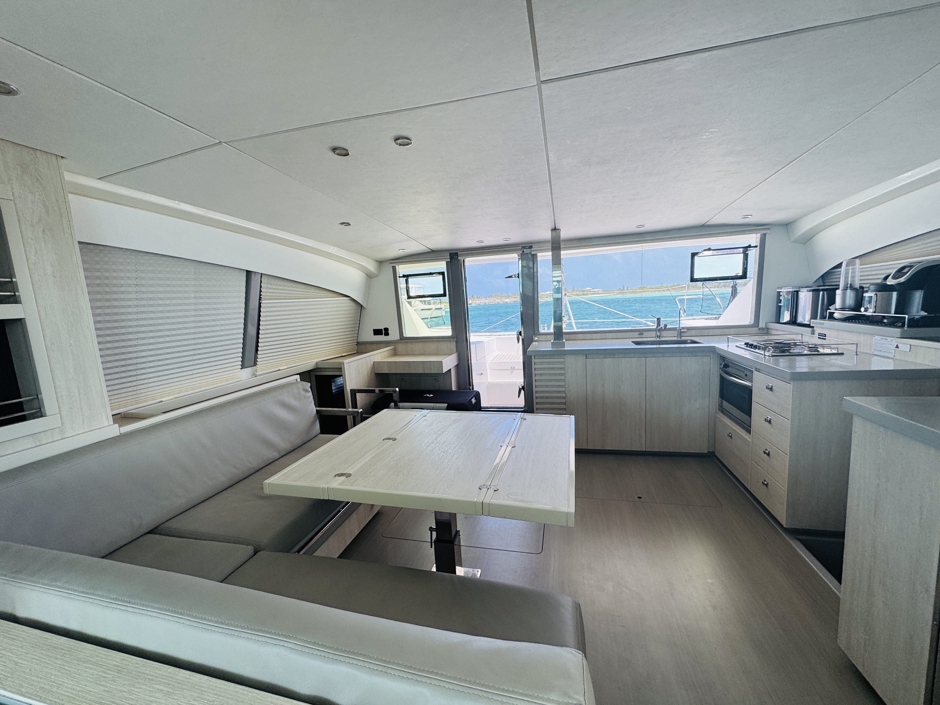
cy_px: 352
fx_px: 380
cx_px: 470
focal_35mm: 14
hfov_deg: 102.1
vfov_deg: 85.7
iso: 40
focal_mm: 2.22
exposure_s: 1/258
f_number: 2.2
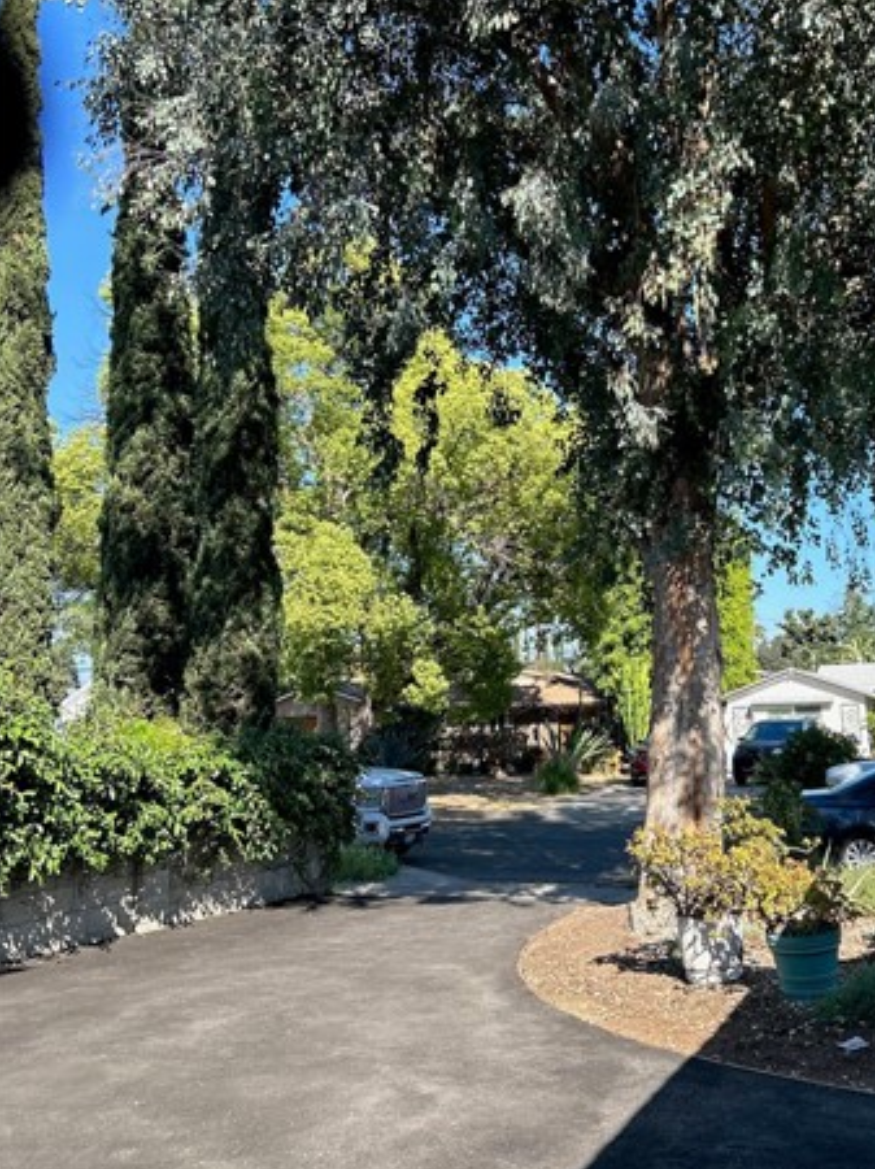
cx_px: 618
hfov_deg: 38.0
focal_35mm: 37
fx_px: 1248
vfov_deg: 49.9
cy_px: 481
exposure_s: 1/1159
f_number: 1.5
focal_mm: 5.7
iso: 50
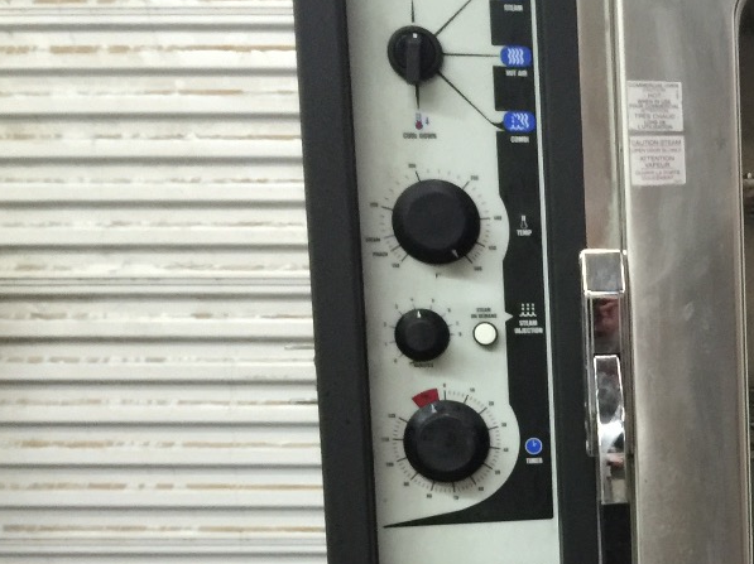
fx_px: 1524
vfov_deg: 20.7
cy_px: 476
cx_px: 878
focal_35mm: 70
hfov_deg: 25.3
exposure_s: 1/10
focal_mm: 4.15
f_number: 2.2
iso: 125
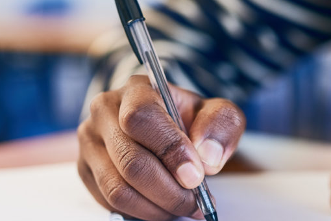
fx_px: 901
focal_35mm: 98
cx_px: 134
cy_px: 141
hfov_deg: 20.8
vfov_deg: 13.9
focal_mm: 50
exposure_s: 1/160
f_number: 2
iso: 250
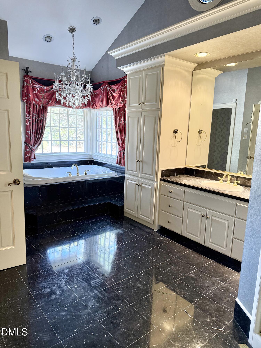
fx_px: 241
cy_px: 174
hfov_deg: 56.8
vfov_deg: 71.6
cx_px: 130
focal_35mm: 24
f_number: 1.78
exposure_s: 1/120
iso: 320
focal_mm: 6.76
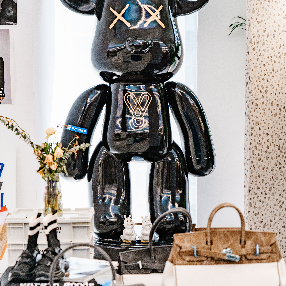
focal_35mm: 91
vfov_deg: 19.1
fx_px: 851
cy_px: 108
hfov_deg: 19.1
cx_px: 144
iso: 400
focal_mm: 71
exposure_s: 1/125
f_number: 4
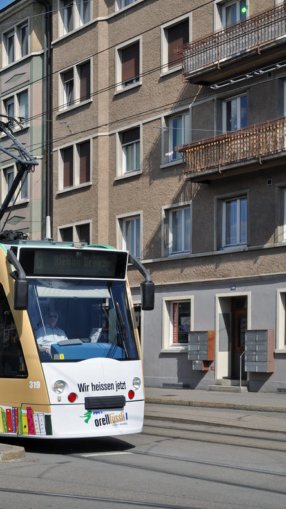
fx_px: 836
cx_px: -90
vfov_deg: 33.8
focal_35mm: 62
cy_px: 253
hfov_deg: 18.1
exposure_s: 1/500
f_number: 11
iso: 250
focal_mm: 26
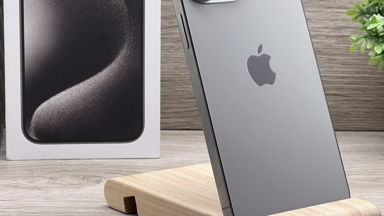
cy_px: 86
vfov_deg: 9.9
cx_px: 228
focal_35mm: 122
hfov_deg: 17.6
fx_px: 1242
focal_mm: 9
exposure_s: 1/100
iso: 80
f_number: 2.8
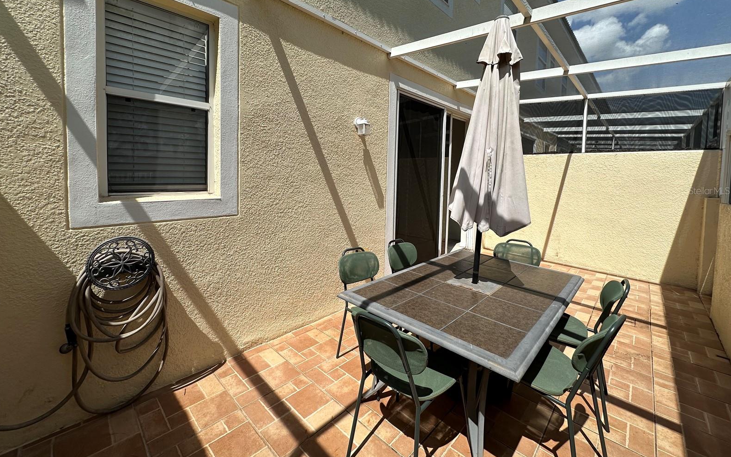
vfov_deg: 74.2
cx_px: 362
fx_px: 299
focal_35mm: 15
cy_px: 190
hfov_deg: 101.5
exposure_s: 1/1742
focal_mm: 2.22
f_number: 2.2
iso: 50
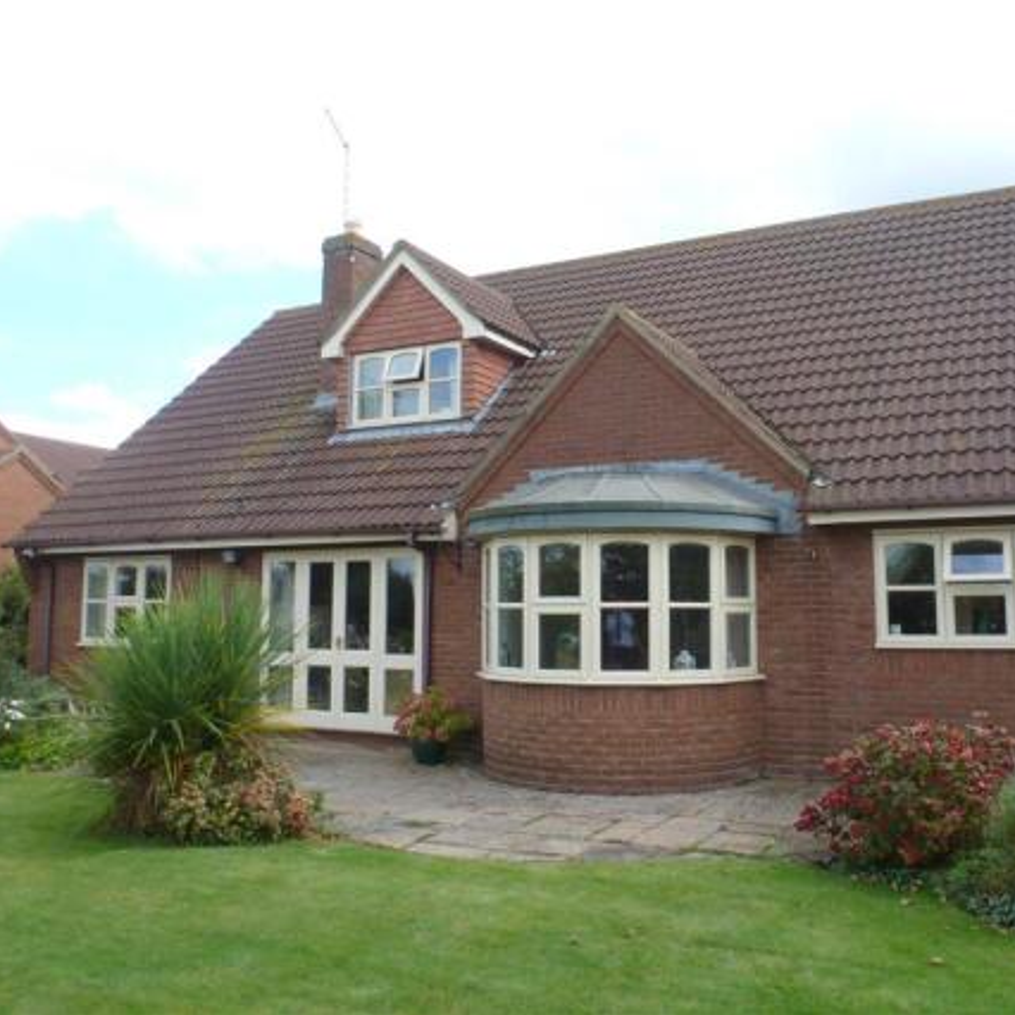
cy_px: 497
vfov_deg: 55.6
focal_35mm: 29
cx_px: 591
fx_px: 962
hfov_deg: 55.3
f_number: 3.3
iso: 100
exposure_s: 1/320
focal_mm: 4.3
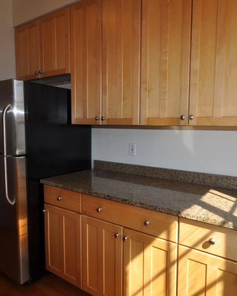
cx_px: 144
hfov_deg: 62.5
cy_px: 148
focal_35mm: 22
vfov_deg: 75.0
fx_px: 193
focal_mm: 10
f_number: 6.3
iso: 200
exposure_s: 1/160
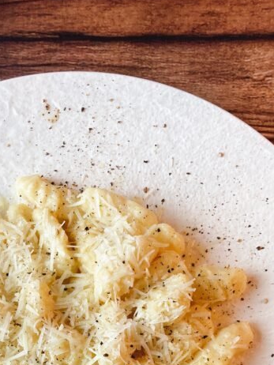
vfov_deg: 28.7
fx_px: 654
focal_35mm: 62
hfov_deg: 23.5
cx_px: 73
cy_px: 386
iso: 50
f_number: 1.8
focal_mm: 3.99
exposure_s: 1/100
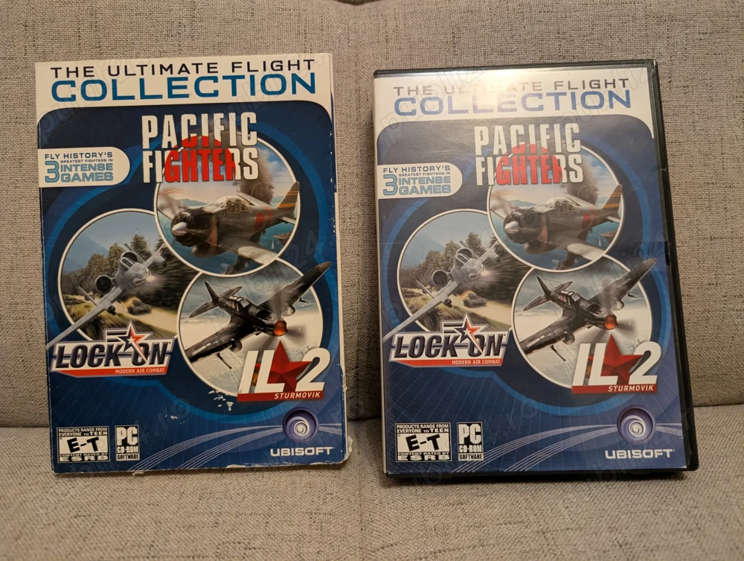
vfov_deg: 56.9
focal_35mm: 24
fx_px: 517
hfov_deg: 71.5
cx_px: 372
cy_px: 280
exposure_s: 1/25
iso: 527
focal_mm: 6.9
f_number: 1.68
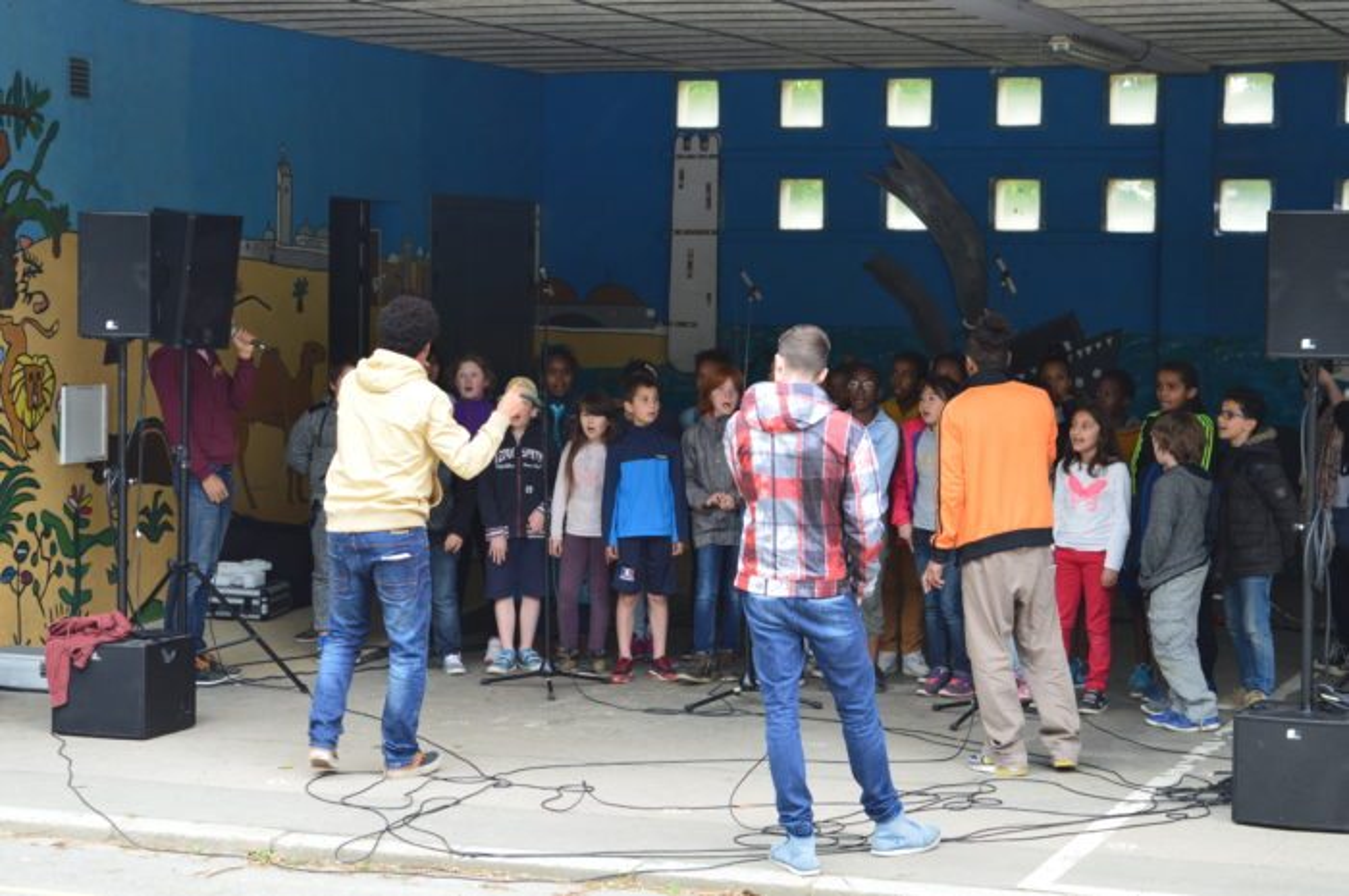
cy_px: 448
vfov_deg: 16.5
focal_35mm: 82
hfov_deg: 24.6
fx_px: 3088
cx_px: 674
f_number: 8
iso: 400
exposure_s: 1/50
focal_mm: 55
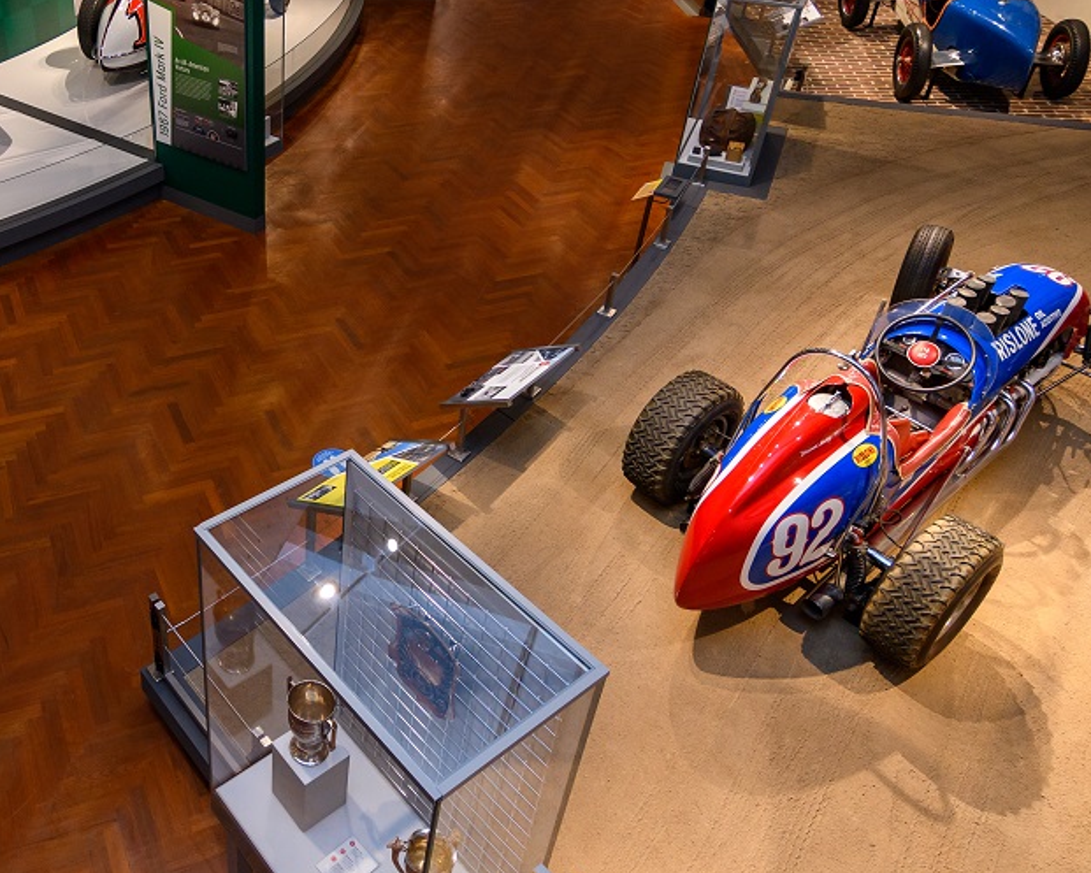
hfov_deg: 56.4
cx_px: 293
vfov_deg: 48.2
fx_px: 966
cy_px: 327
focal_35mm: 30
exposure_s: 1/60
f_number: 4
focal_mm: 11
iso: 800
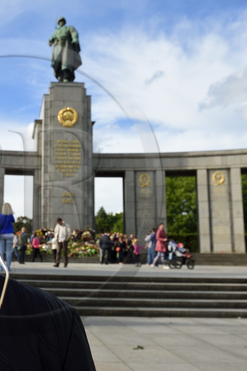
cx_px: 15
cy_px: 187
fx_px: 443
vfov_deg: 45.4
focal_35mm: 43
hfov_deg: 29.6
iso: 200
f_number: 10
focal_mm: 28
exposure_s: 1/250
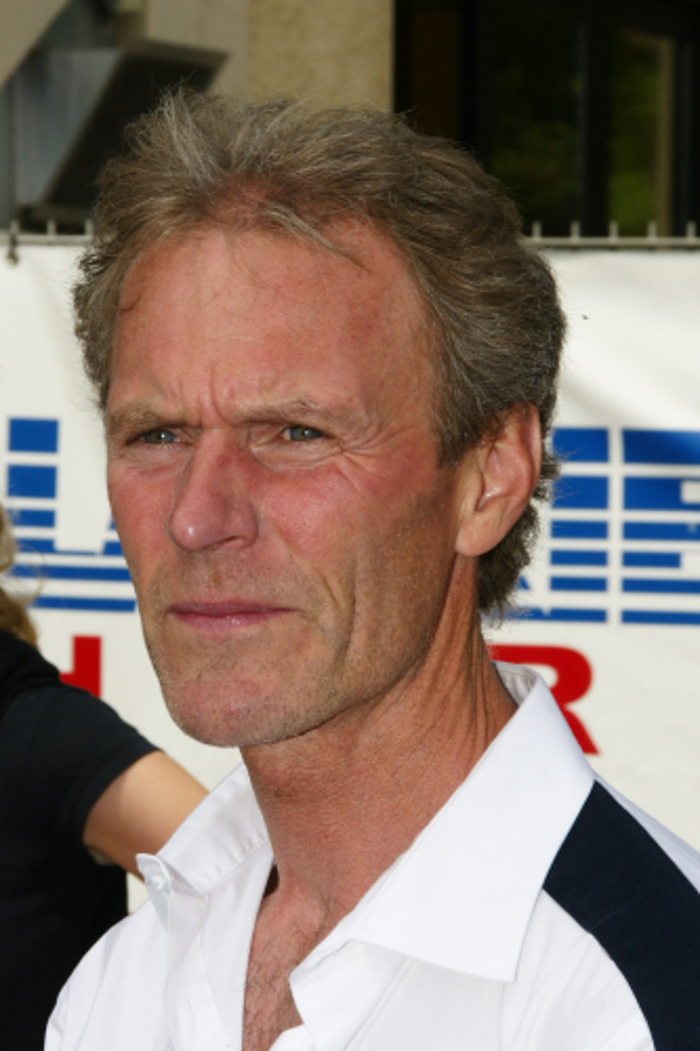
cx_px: 350
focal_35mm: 135
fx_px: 3940
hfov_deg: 10.2
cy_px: 526
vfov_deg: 15.2
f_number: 14
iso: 200
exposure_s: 1/200
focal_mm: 90
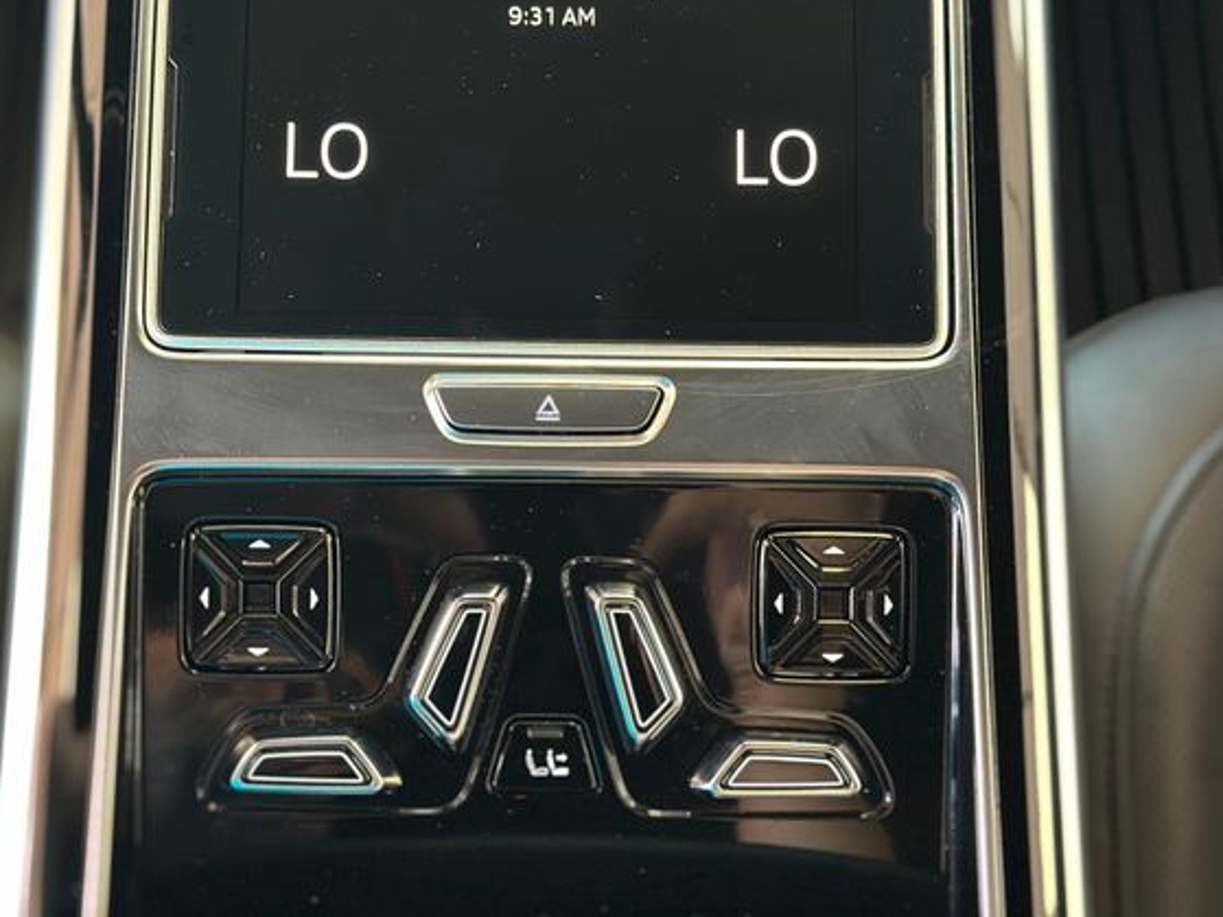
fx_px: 1943
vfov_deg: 26.5
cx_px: 543
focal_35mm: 55
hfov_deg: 34.9
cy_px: 427
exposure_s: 1/40
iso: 640
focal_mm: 6.86
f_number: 1.78
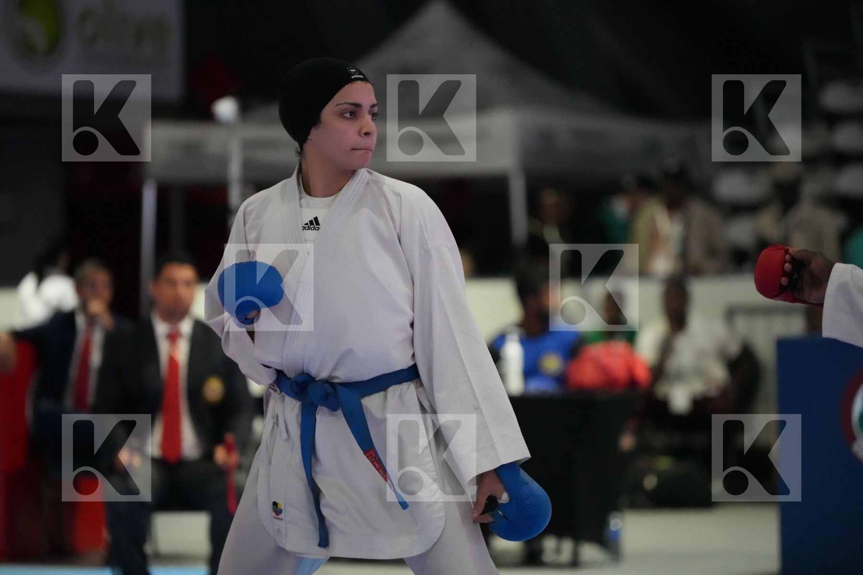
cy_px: 288
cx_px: 432
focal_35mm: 150
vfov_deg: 9.1
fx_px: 3596
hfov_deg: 13.7
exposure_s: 1/800
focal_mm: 150
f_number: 2.8
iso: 12800
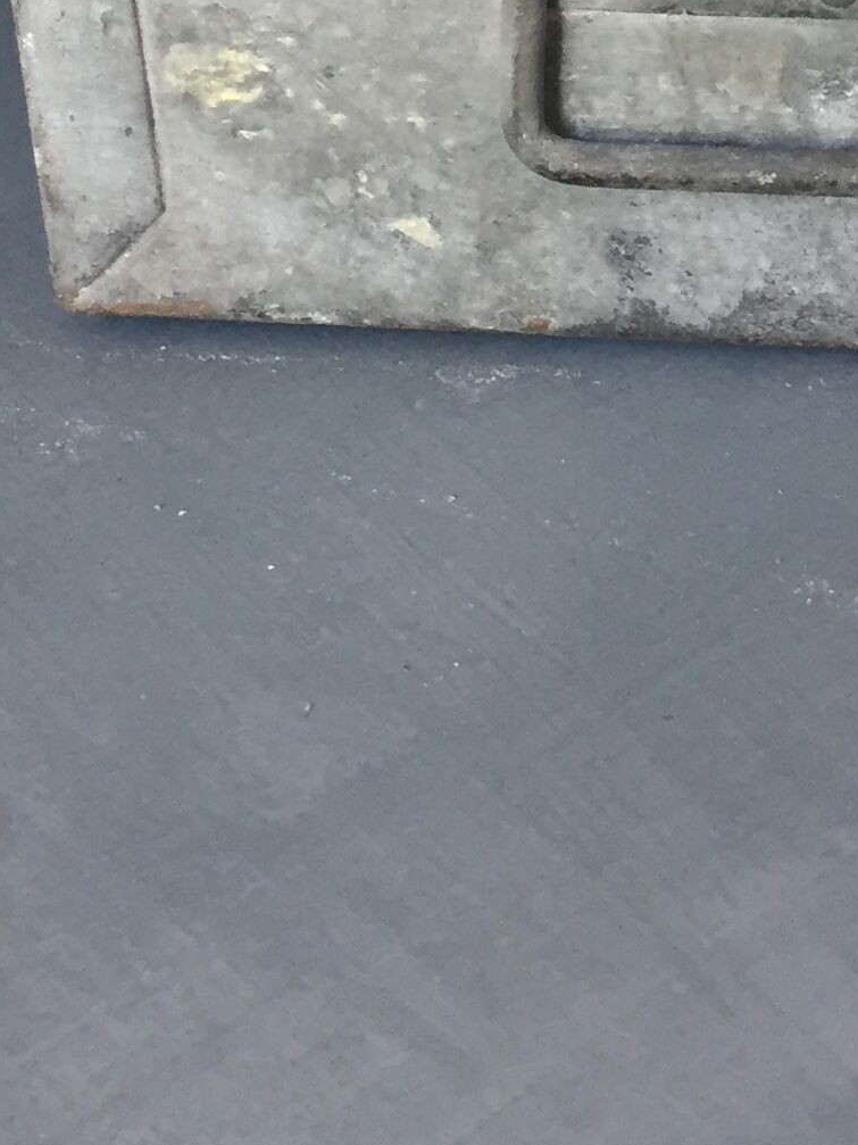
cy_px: -230
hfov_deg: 15.7
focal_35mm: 94
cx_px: 408
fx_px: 3107
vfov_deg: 19.6
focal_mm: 4.15
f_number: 2.2
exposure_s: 1/33
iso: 125
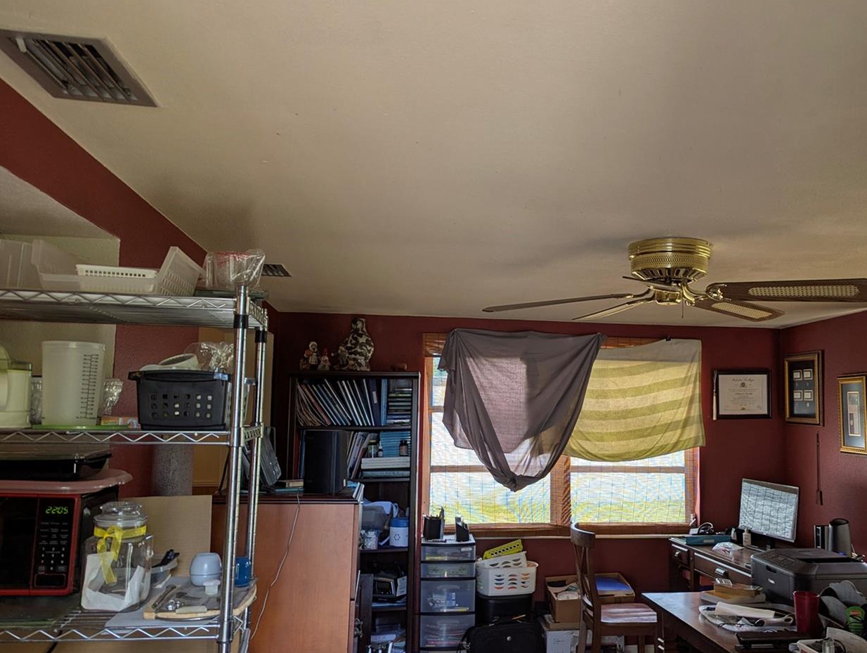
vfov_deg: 45.5
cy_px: 359
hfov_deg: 57.8
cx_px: 527
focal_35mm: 31
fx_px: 777
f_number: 1.85
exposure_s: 1/106
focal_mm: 6.81
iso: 76
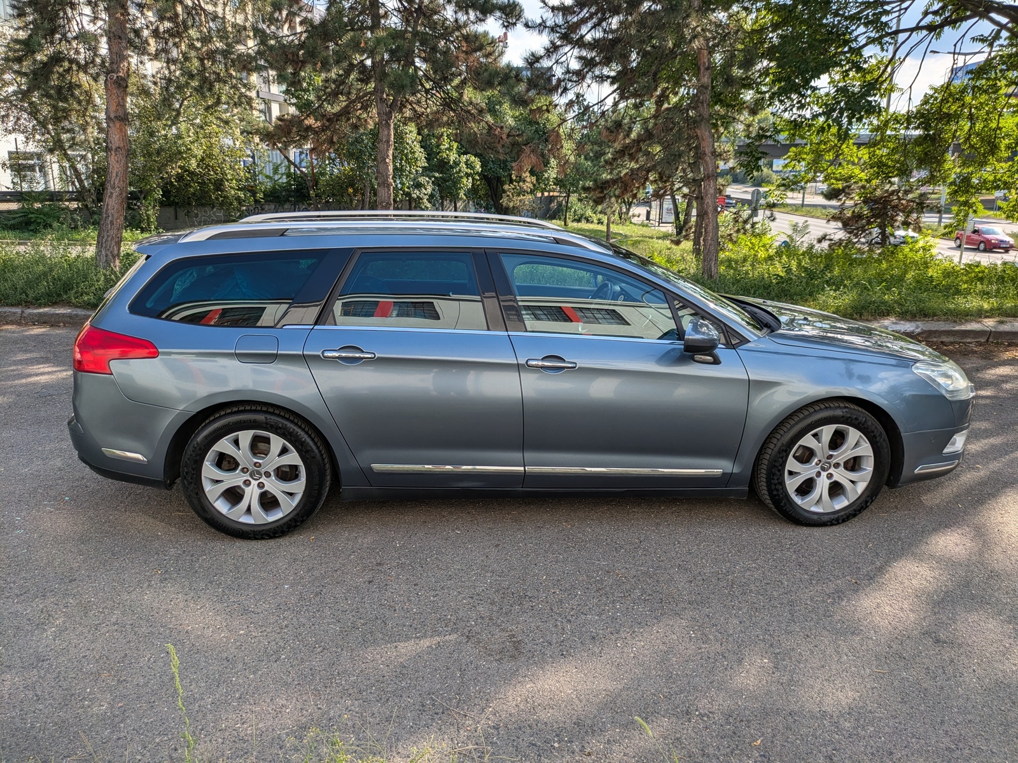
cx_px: 509
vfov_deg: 54.9
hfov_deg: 69.4
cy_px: 382
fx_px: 735
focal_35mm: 25
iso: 42
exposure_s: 1/867
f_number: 1.89
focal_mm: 5.43
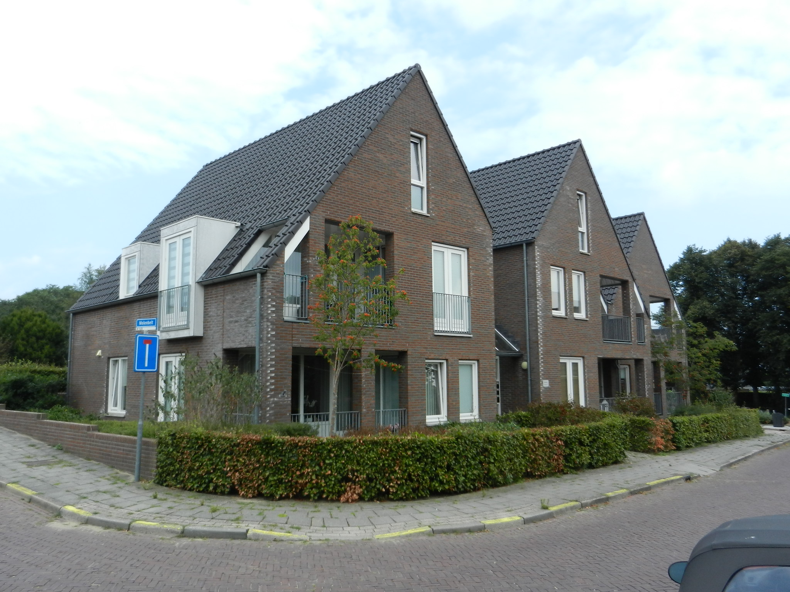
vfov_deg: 48.2
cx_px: 395
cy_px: 296
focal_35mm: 29
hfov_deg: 61.7
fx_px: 662
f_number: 3.6
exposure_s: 1/640
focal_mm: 5.1
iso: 160
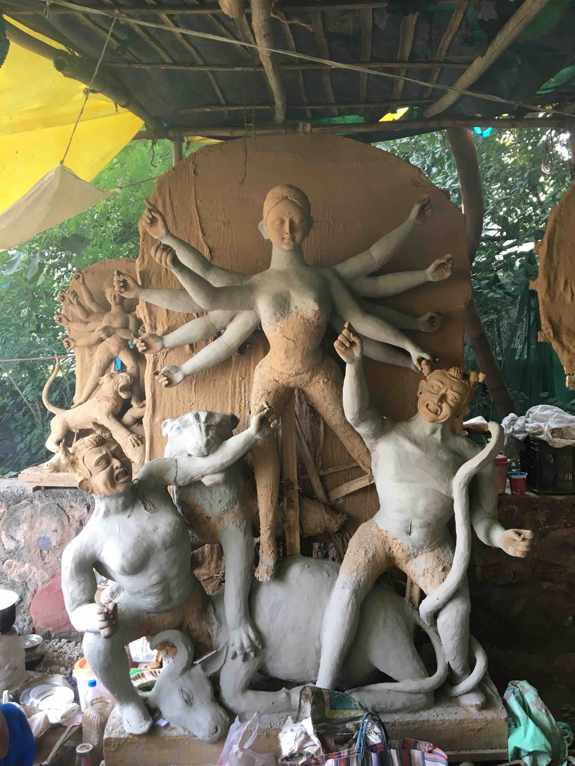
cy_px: 383
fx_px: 642
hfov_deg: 48.2
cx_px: 288
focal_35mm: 29
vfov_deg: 61.7
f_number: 2.2
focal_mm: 4.15
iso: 40
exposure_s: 1/33
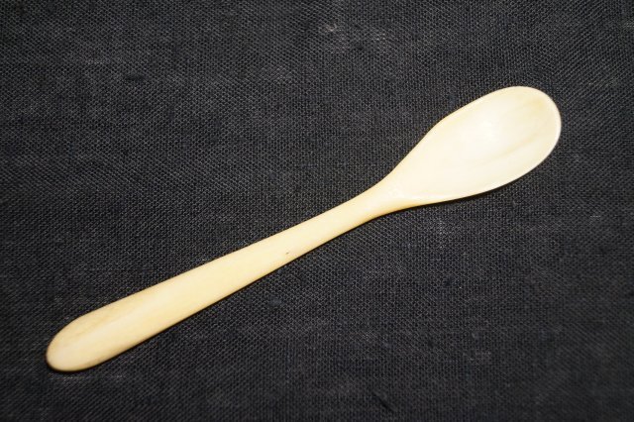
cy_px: 211
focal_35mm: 52
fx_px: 924
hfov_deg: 37.9
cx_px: 317
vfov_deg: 25.7
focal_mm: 35
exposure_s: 1/60
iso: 2500
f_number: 5
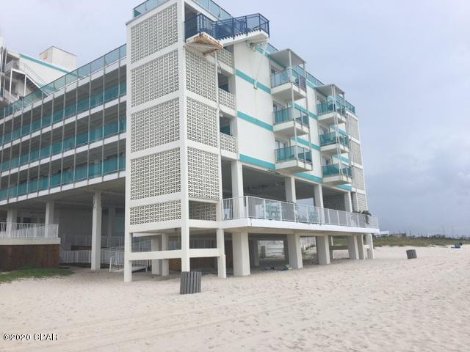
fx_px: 394
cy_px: 176
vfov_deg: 48.2
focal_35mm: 29
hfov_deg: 61.7
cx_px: 235
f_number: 2.2
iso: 25
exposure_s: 1/1282
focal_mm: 4.15
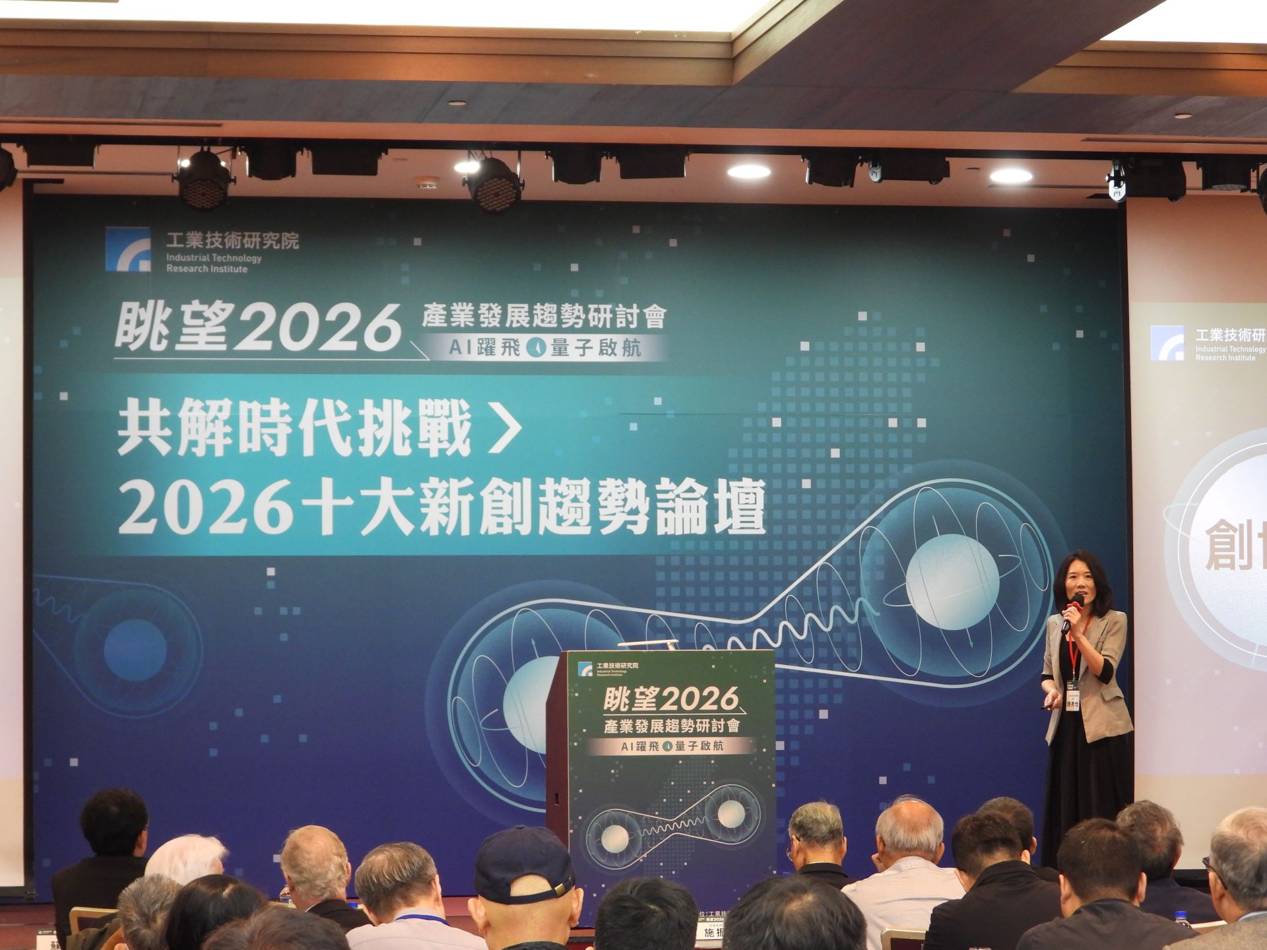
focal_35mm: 105
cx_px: 634
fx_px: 3843
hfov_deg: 18.7
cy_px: 475
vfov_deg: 14.1
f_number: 4
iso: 400
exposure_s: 1/25
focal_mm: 18.9
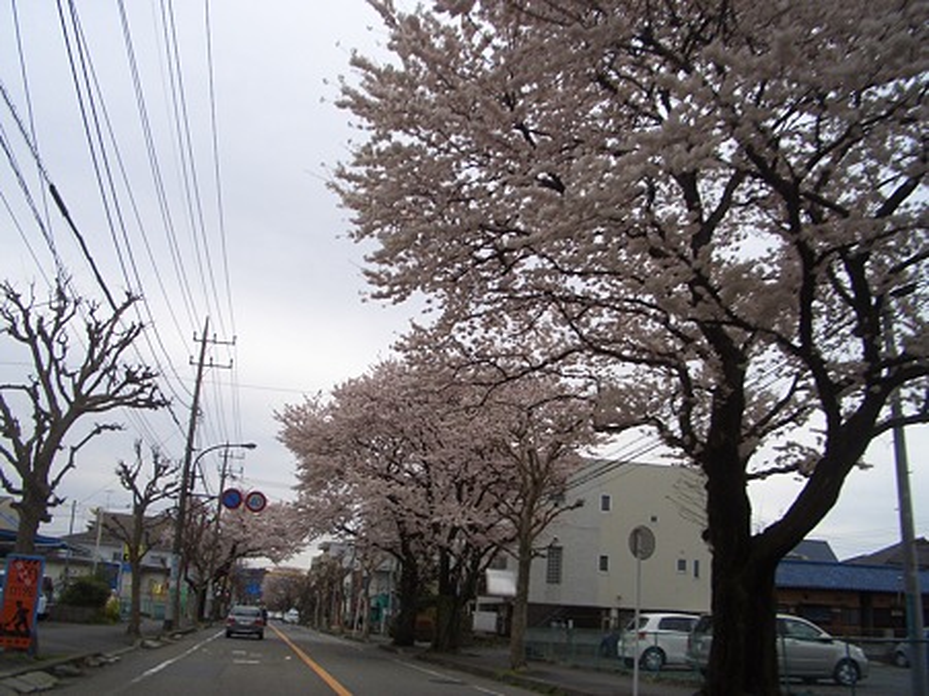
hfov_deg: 52.6
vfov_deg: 40.7
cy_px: 348
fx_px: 939
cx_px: 464
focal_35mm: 35
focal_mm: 5.8
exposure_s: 1/250
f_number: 4.3
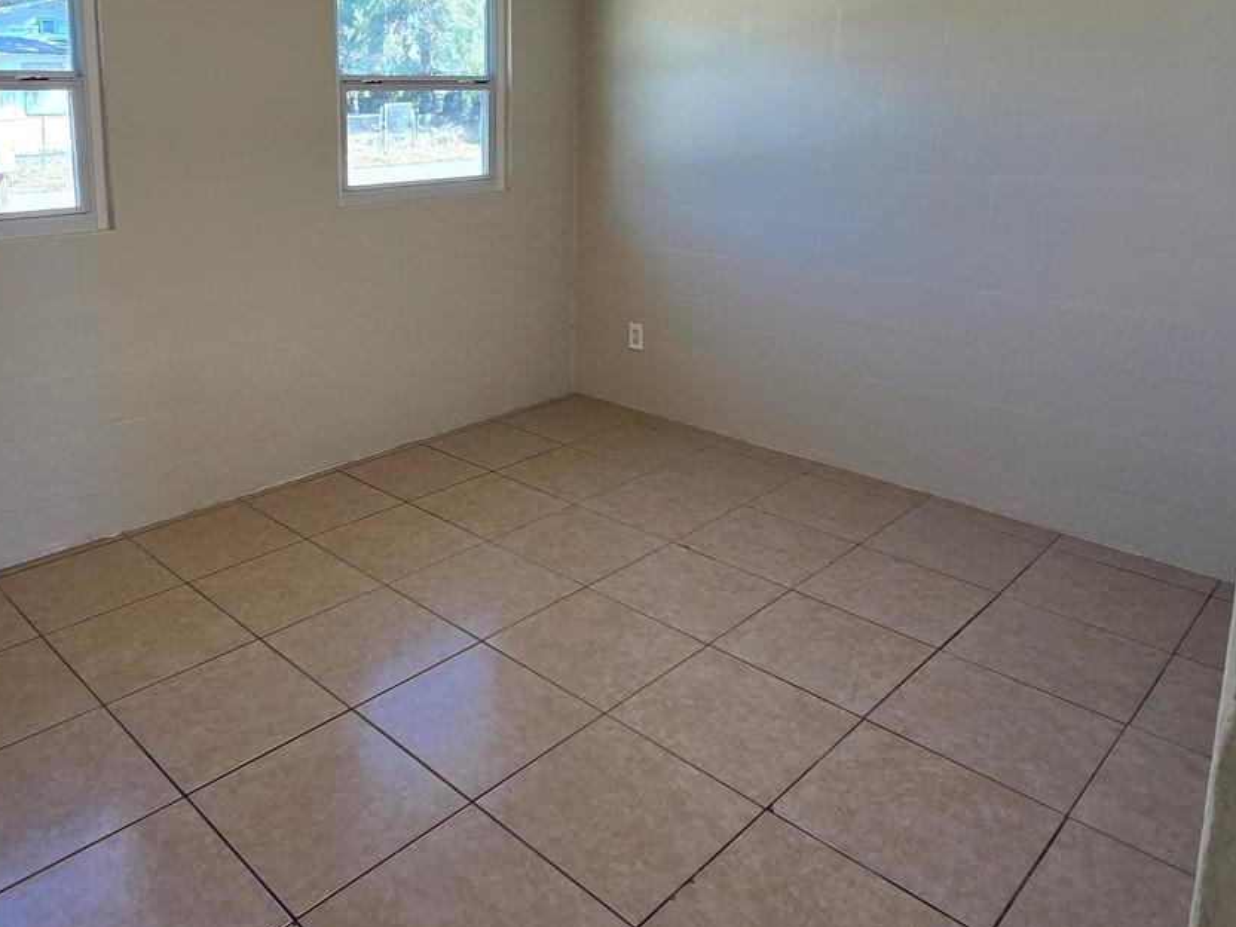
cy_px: 247
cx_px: 478
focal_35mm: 25
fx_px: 893
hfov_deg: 68.5
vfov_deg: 52.8
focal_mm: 2.2
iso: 50
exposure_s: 1/60
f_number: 2.2
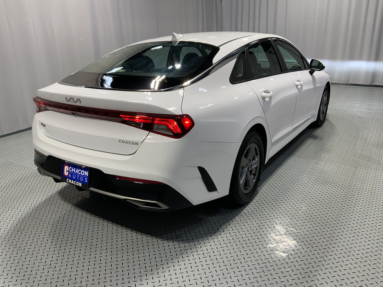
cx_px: 192
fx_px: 321
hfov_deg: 61.7
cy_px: 144
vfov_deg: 48.2
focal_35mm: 29
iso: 64
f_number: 1.8
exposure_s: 1/122
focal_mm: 3
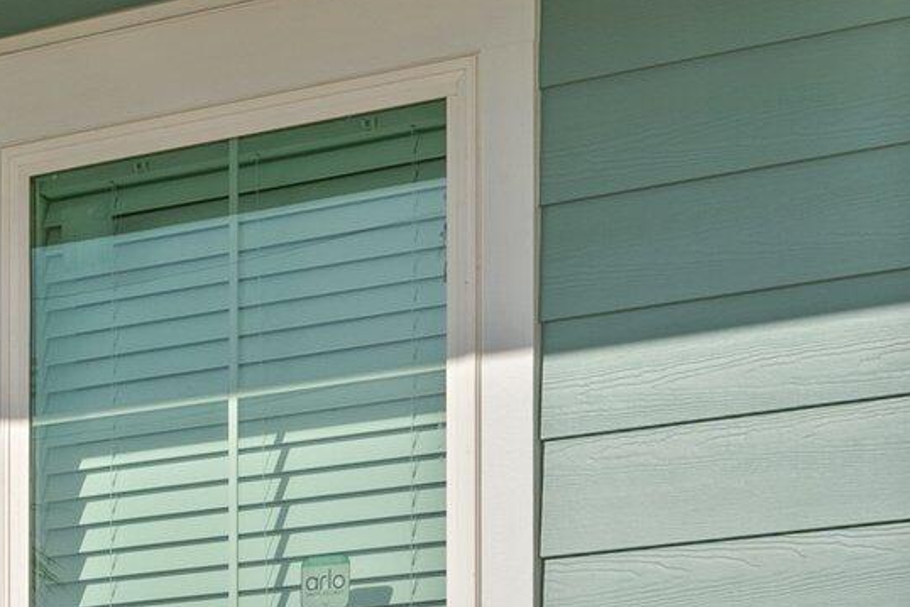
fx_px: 3464
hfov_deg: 14.8
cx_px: 46
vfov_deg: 9.5
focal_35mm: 137
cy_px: 1088
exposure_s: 1/80
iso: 100
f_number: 9
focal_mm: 24
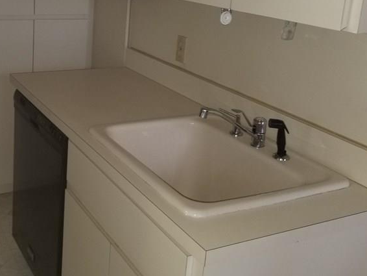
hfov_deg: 39.8
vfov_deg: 30.4
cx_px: 116
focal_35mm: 47
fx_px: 499
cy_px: 71
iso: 125
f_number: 1.7
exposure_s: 1/24
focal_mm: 4.3
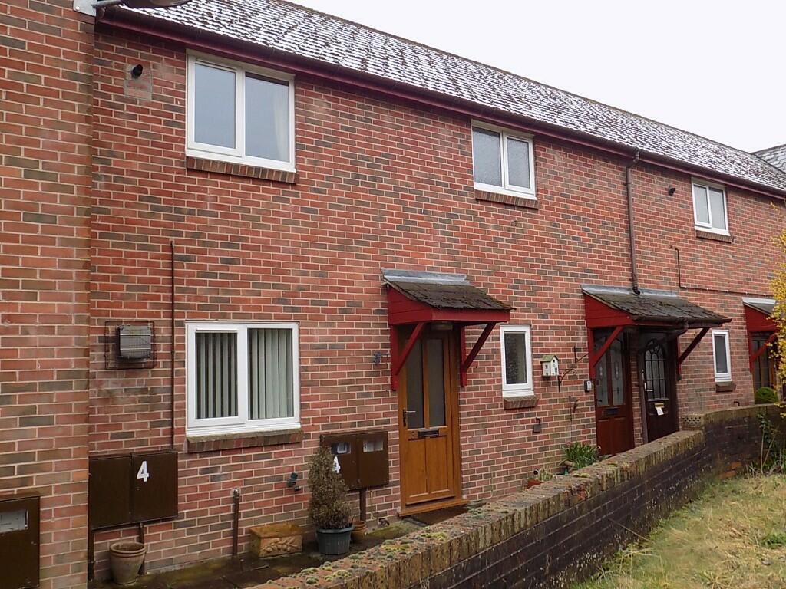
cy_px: 294
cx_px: 393
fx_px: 681
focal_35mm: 30
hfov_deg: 60.0
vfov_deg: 46.8
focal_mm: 5.3
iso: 80
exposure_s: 1/60
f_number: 3.3
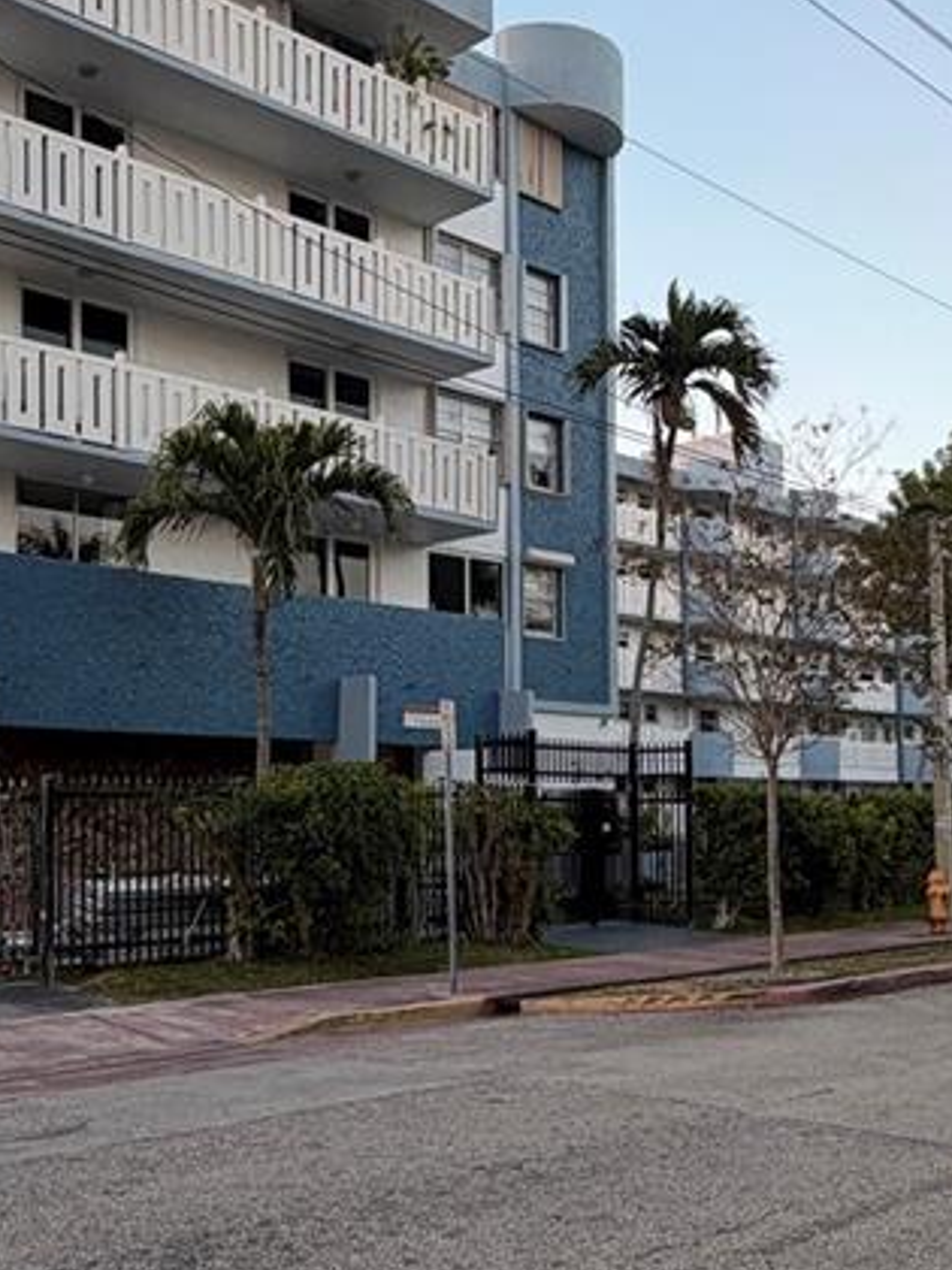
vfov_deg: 46.4
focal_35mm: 40
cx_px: 408
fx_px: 1467
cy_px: 783
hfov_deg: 35.9
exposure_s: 1/121
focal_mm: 2.22
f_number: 2.2
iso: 50
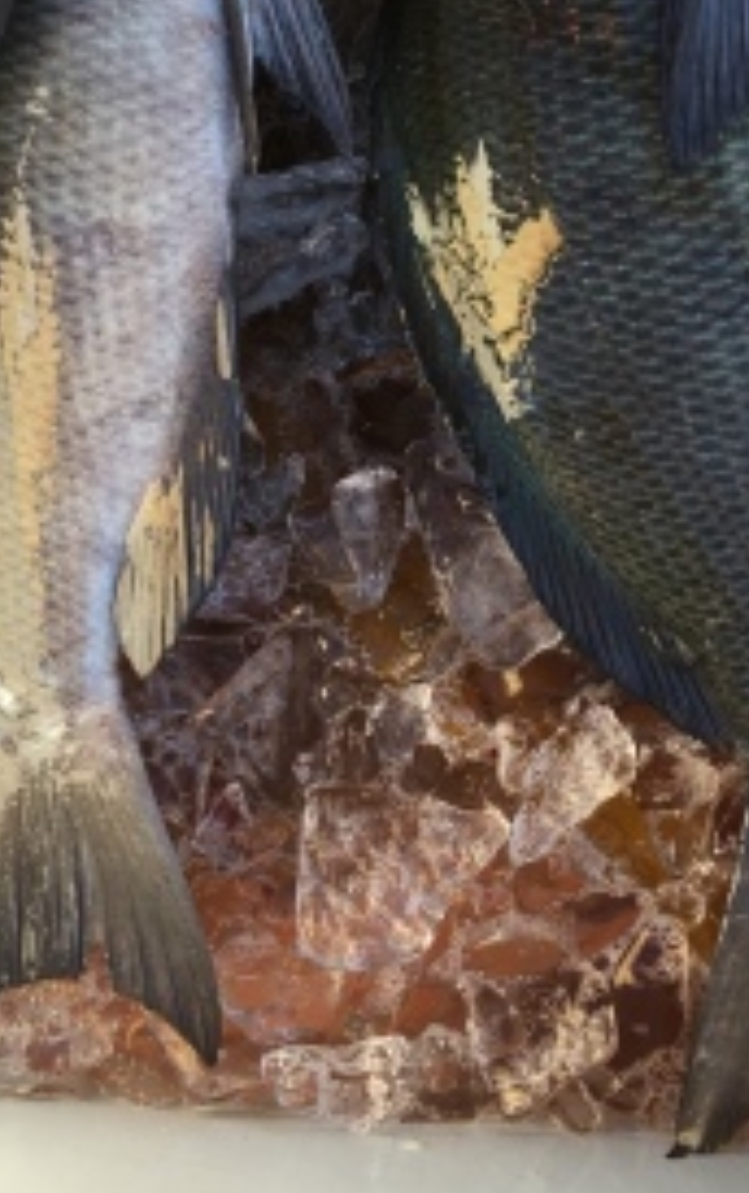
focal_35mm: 56
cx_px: 455
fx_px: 1823
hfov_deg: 23.2
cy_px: 244
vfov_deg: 35.1
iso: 25
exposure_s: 1/120
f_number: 2.2
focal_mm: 4.15
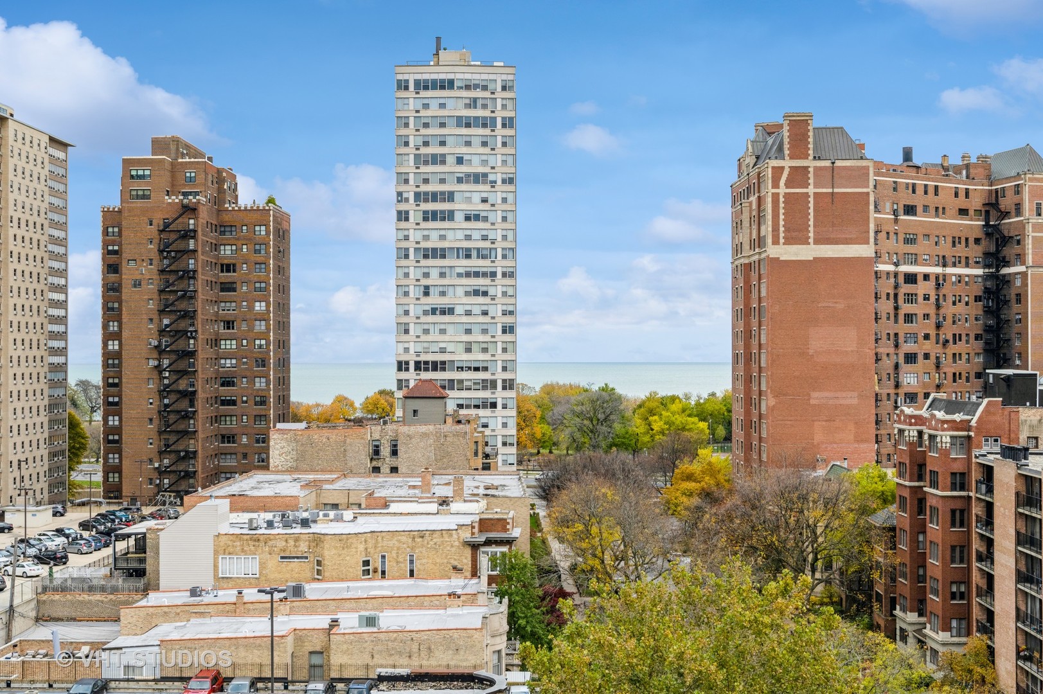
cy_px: 347
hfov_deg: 43.6
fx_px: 1303
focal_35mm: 45
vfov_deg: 29.8
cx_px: 522
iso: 200
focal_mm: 30
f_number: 8
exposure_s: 1/180
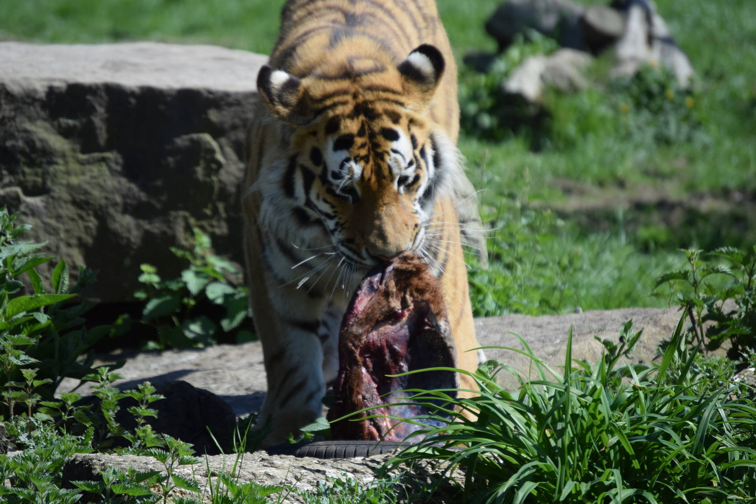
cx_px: 378
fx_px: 6300
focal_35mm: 300
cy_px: 252
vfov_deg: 4.6
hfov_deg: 6.9
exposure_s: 1/1000
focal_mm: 200
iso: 450
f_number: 5.6
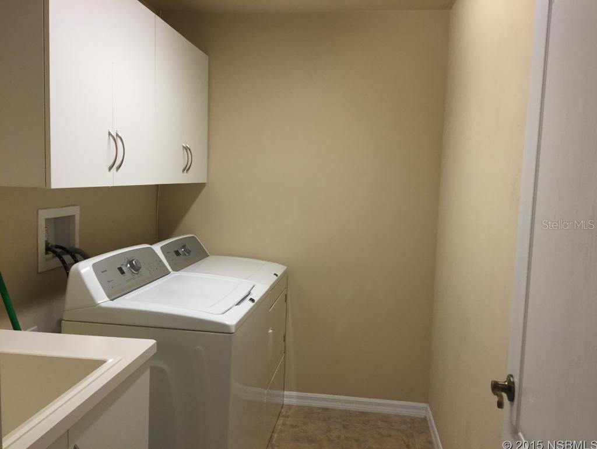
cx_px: 298
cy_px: 224
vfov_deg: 48.3
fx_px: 500
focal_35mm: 29
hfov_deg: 61.6
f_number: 2.2
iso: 50
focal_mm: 4.15
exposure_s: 1/30
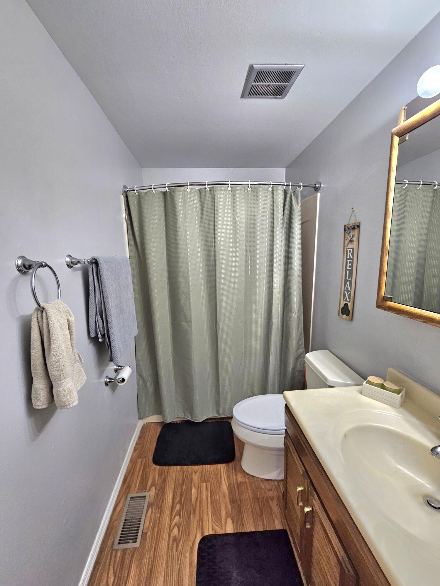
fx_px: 220
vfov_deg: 106.2
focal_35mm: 13
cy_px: 293
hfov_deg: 89.9
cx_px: 220
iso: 200
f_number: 2.2
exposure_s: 1/60.2
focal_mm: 2.2
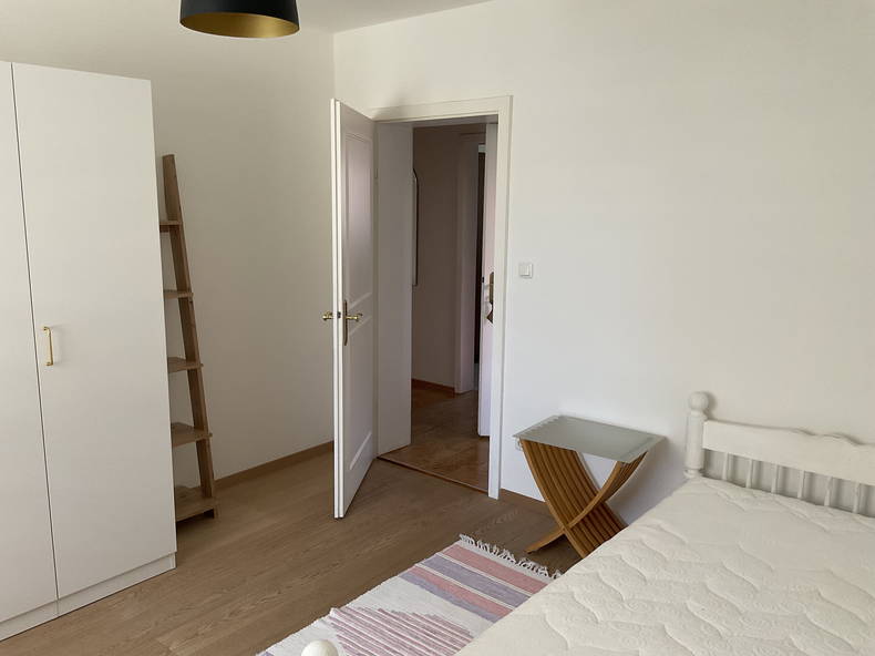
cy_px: 328
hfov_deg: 61.7
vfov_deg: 48.2
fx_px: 733
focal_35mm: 29
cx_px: 438
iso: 100
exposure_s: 1/60
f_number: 1.8
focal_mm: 3
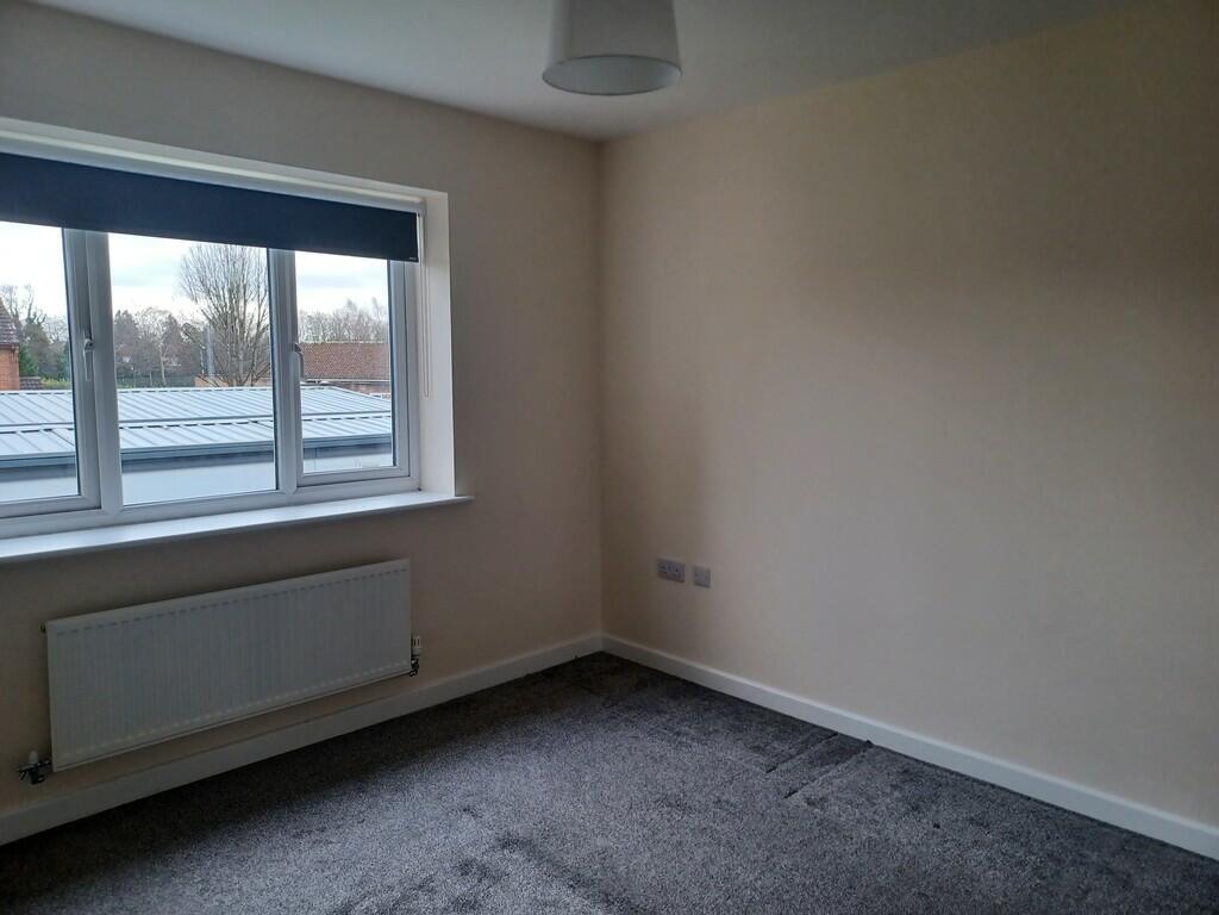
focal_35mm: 25
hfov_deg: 69.4
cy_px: 458
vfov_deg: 54.9
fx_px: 880
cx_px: 610
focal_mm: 4.6
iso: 200
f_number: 1.8
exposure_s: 1/50
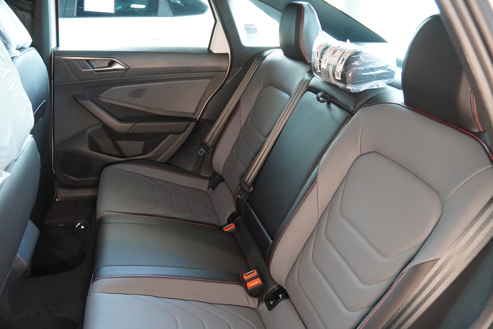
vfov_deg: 50.4
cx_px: 246
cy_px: 164
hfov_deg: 70.4
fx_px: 349
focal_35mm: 26
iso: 2500
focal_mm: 17
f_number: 2.8
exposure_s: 1/160
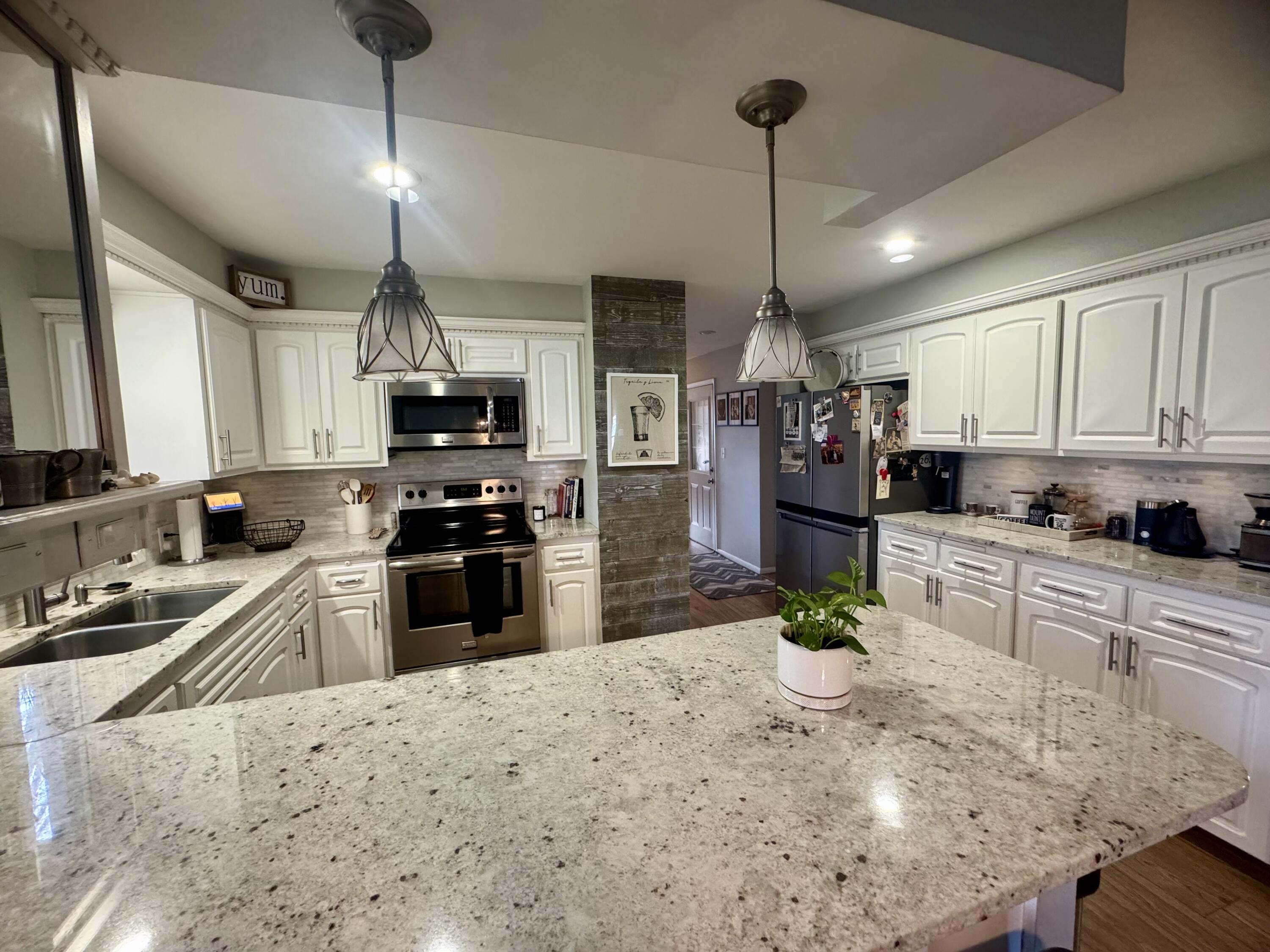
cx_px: 635
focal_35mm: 14
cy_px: 476
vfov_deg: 85.7
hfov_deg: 102.1
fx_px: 514
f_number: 2.2
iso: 320
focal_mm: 2.22
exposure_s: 1/60
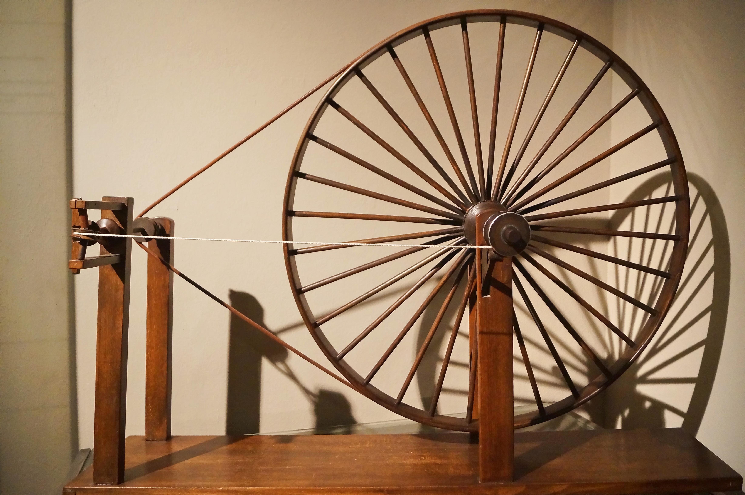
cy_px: 248
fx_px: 682
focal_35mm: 33
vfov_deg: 39.9
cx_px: 372
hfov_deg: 57.3
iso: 2500
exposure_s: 1/160
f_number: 4
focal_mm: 22
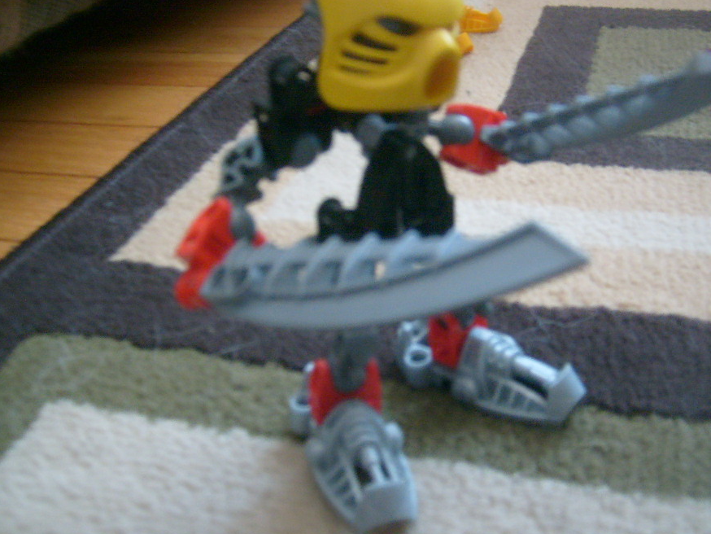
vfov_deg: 35.1
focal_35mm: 41
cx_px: 399
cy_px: 238
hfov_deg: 45.7
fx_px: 842
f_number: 2.8
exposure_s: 1/10
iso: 200
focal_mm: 5.8
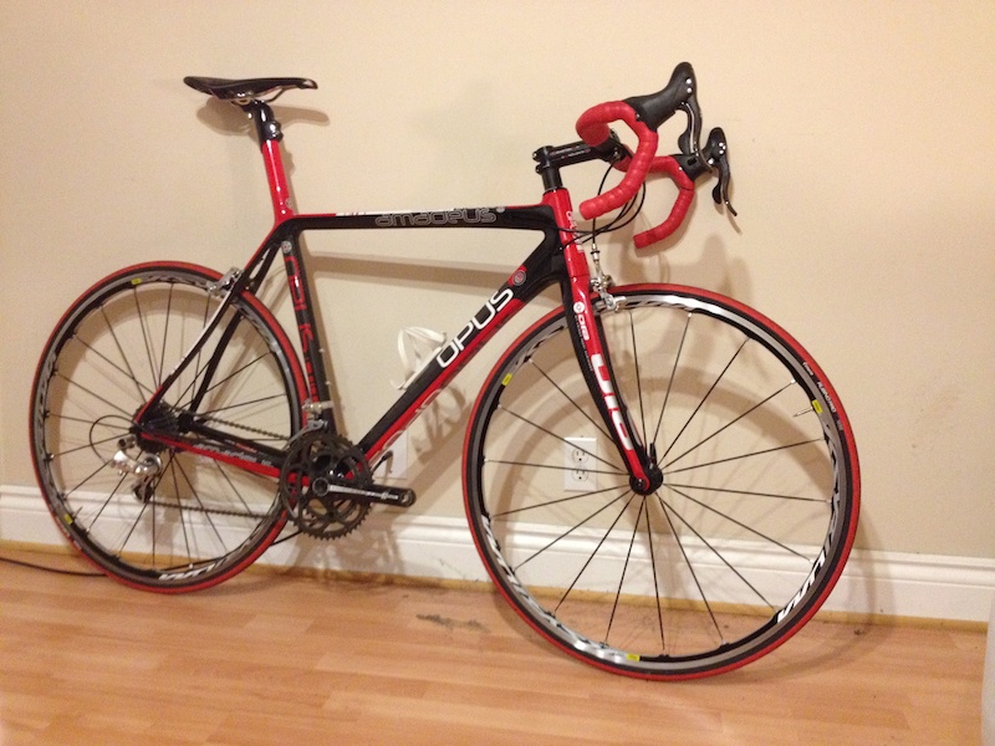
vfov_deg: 40.7
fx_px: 1006
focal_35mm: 35
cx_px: 498
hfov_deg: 52.6
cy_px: 373
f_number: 2.4
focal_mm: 4.28
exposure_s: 1/15
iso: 400
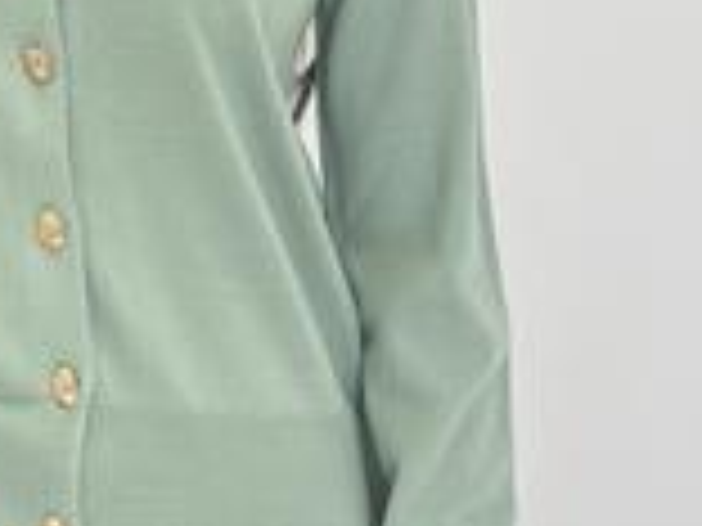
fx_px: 3326
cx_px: 40
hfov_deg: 11.9
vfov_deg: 9.0
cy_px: -43
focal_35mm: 164
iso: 80
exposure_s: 1/396
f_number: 1.78
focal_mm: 6.86
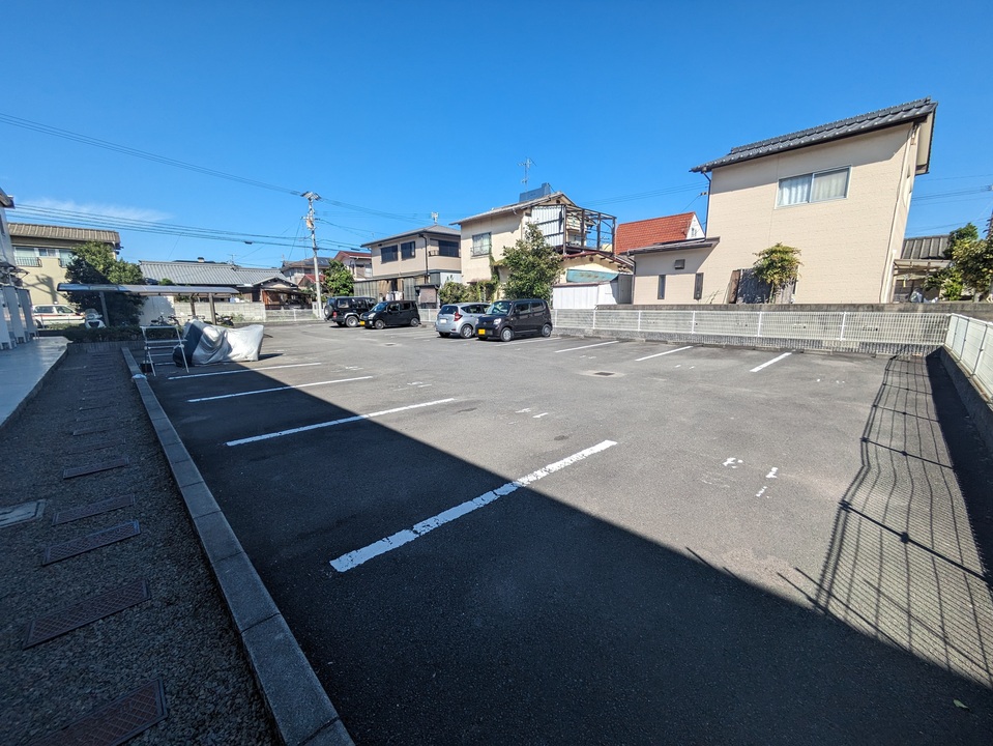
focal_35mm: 14
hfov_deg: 102.0
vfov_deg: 85.7
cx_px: 496
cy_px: 373
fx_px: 402
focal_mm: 1.83
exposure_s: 1/1250
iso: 44
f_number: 2.2
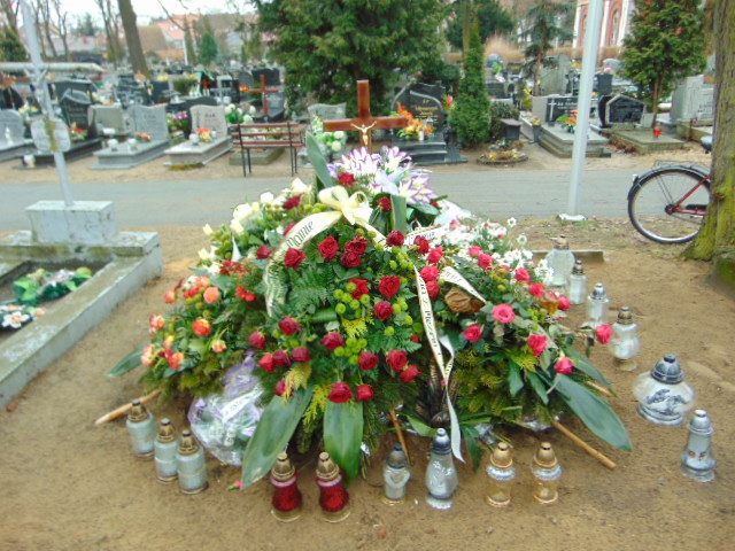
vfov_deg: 54.9
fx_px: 531
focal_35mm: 25
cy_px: 276
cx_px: 368
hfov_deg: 69.4
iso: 80
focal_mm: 4.5
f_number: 3
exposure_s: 1/40
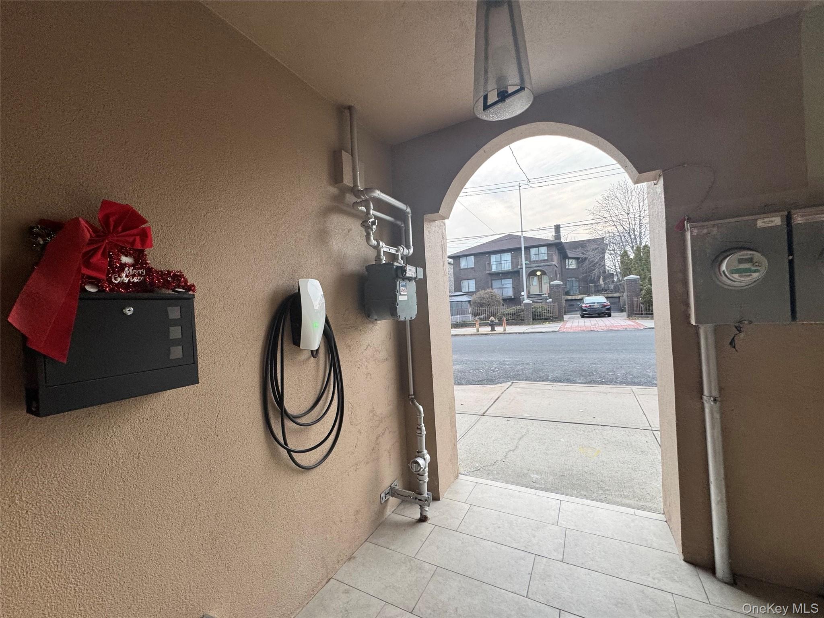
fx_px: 333
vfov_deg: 85.7
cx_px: 412
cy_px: 309
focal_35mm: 14
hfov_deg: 102.1
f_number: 2.2
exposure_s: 1/120
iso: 200
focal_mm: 2.22
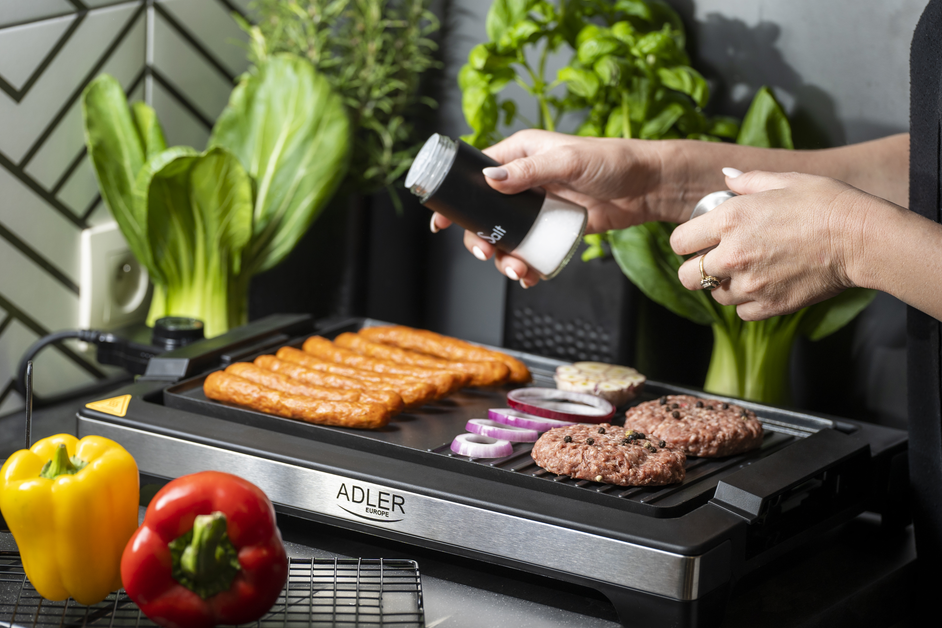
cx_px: 421
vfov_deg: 9.9
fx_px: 3637
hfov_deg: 14.8
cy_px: 333
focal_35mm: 139
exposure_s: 1/125
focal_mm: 105
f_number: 3.2
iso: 200
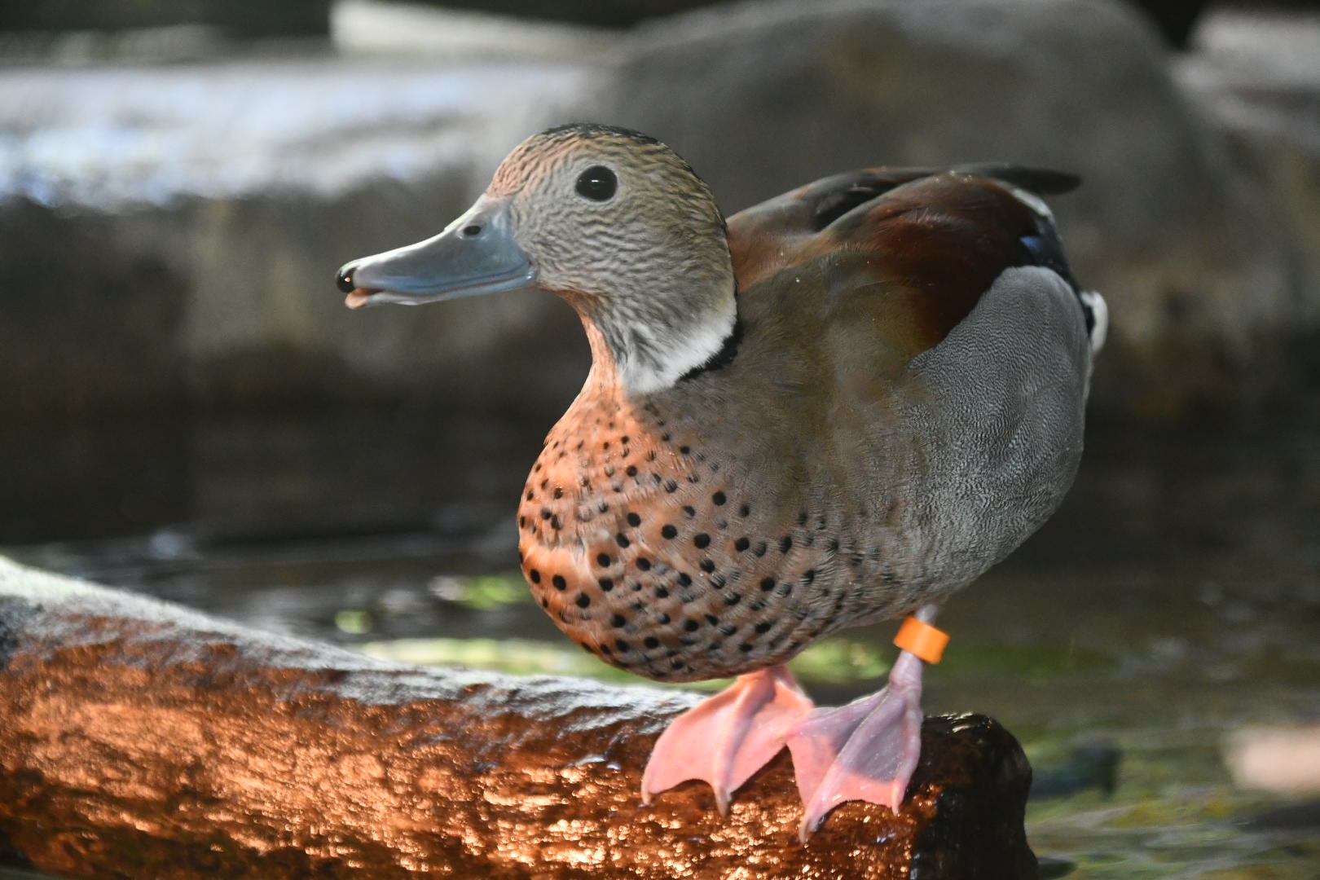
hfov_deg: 17.5
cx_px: 660
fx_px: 4290
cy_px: 440
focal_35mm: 117
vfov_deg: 11.7
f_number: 5.3
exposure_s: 1/125
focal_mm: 78
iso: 2500
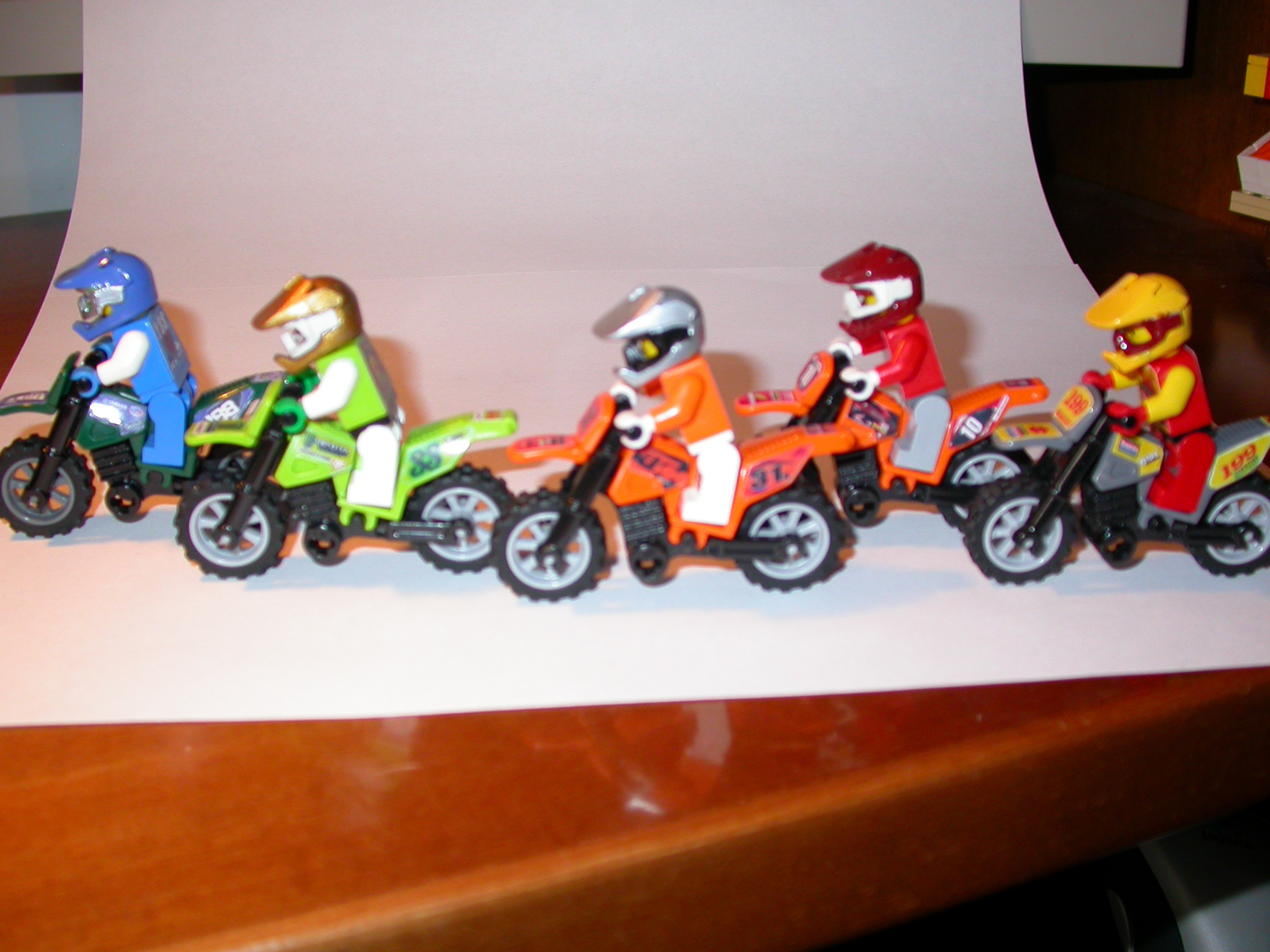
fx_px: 1504
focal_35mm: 41
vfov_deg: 35.1
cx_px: 665
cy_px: 501
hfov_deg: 45.8
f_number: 2.6
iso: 100
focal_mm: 7.85
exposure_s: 1/30
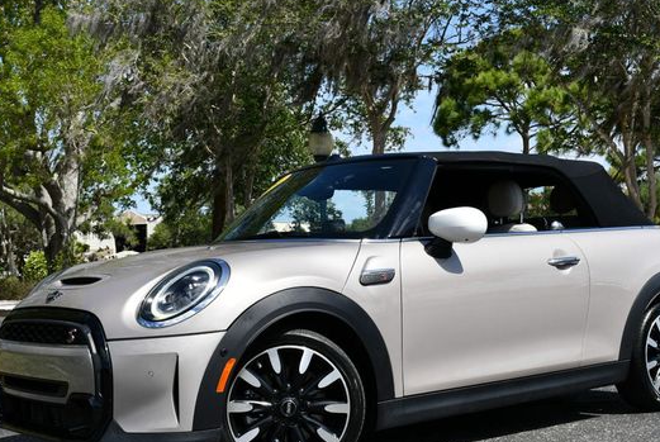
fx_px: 991
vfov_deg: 25.1
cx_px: 347
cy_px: 255
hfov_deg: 36.8
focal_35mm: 54
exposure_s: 1/320
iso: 100
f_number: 8
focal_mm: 22
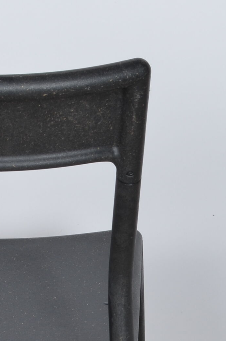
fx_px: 2506
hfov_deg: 5.1
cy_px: 467
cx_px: -46
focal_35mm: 265
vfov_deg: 7.7
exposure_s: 1/125
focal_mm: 50
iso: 100
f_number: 11
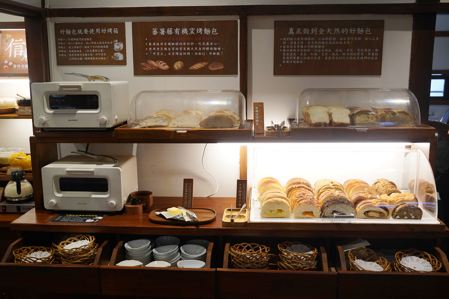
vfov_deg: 36.9
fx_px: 449
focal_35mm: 36
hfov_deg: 53.1
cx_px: 224
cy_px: 150
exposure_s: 1/160
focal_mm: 36
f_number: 3.5
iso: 1600
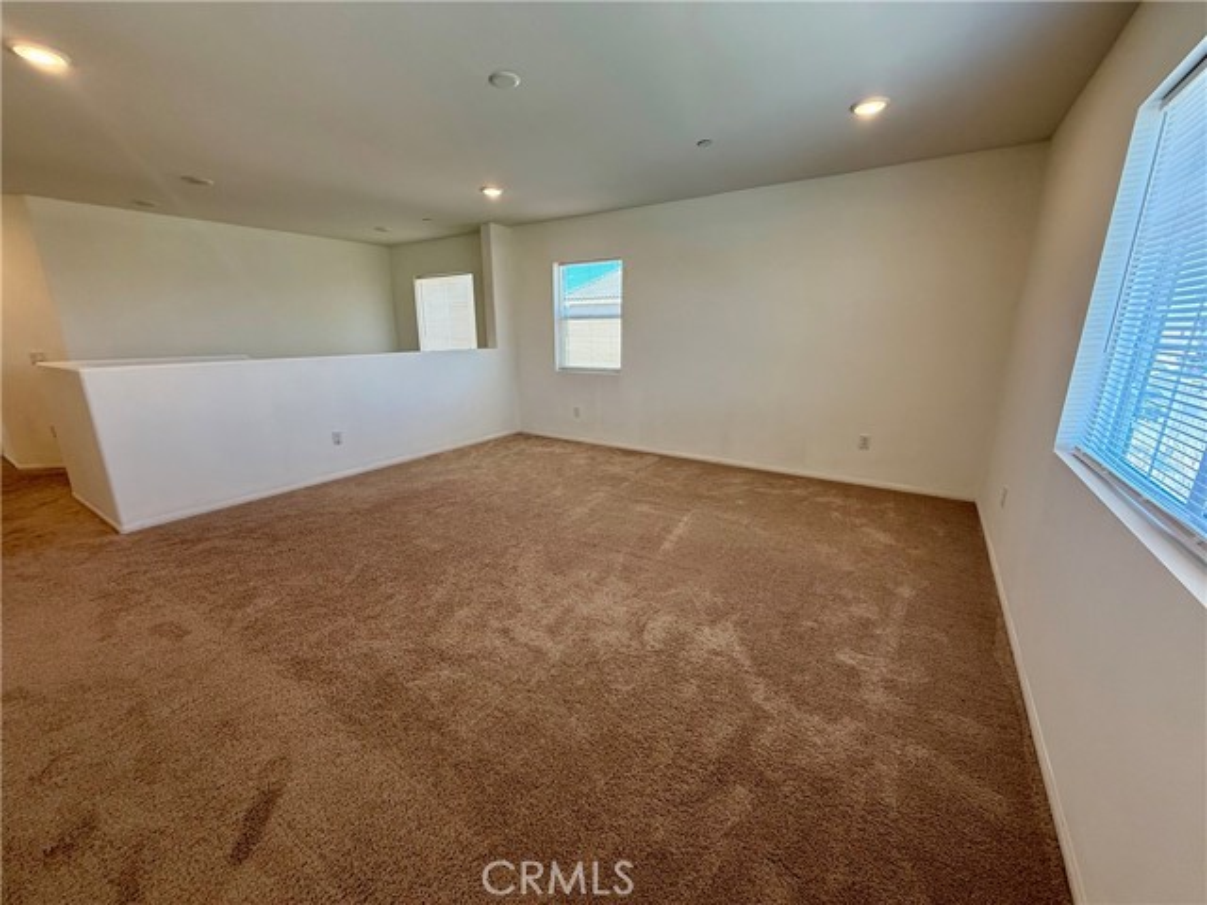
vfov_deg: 85.7
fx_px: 488
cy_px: 452
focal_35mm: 14
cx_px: 604
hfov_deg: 102.1
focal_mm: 2.22
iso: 125
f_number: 2.2
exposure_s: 1/120
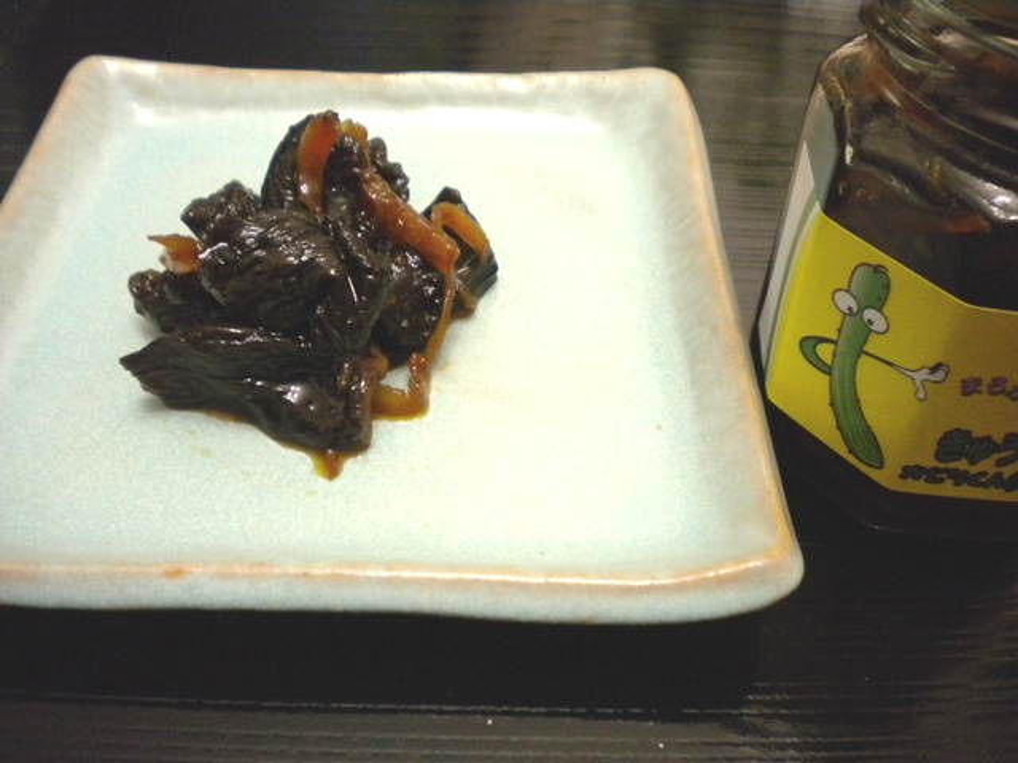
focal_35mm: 35
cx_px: 509
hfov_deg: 52.6
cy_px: 382
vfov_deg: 40.7
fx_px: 1029
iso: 406
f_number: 3.1
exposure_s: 1/8.8
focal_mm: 6.3
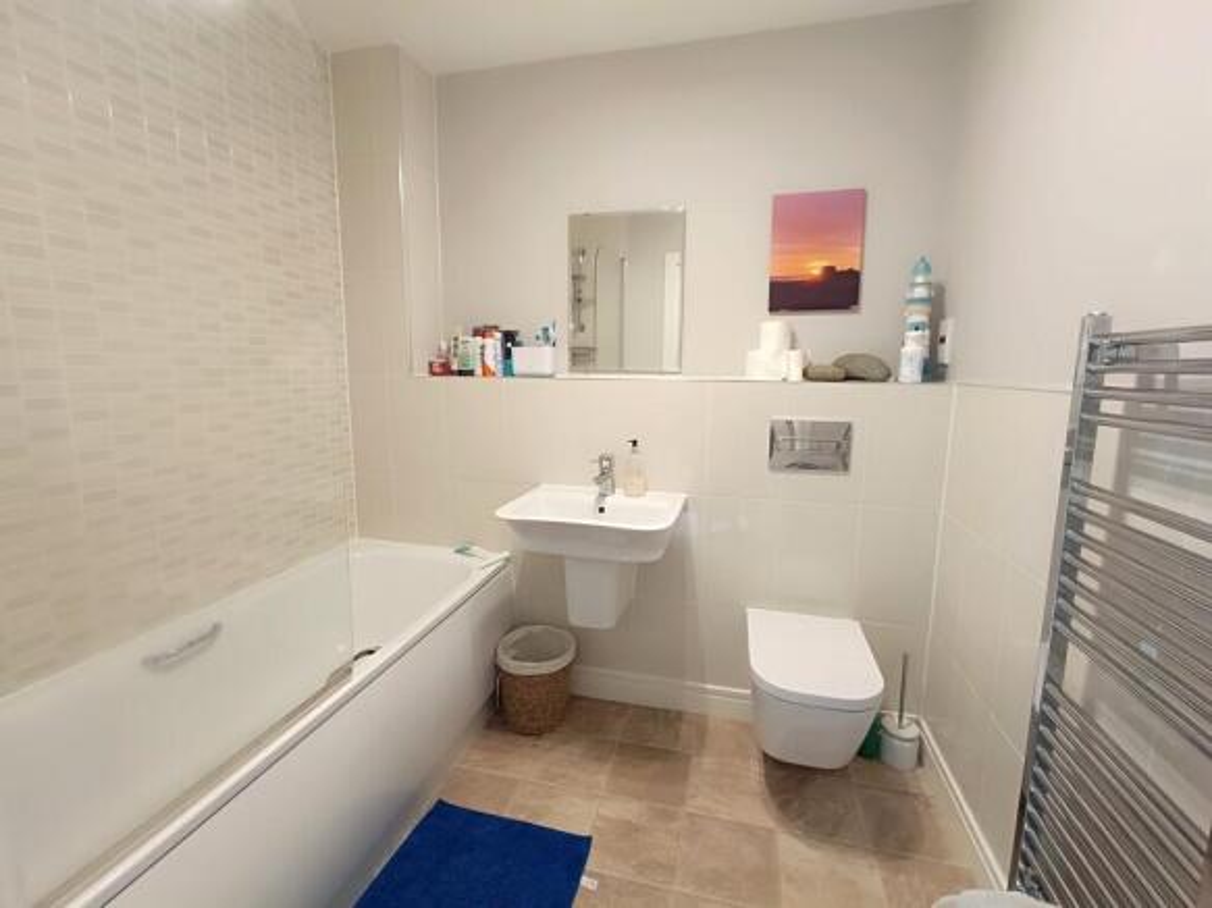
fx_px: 560
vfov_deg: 78.1
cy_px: 454
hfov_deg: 94.5
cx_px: 606
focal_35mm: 16
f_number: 2.2
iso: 614
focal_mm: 1.66
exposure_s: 1/50
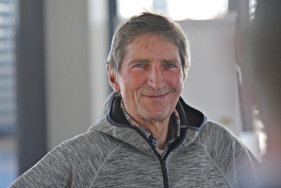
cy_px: 94
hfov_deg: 10.3
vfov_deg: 6.9
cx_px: 140
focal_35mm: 200
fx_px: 1562
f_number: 4.5
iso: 4000
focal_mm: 200
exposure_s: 1/250
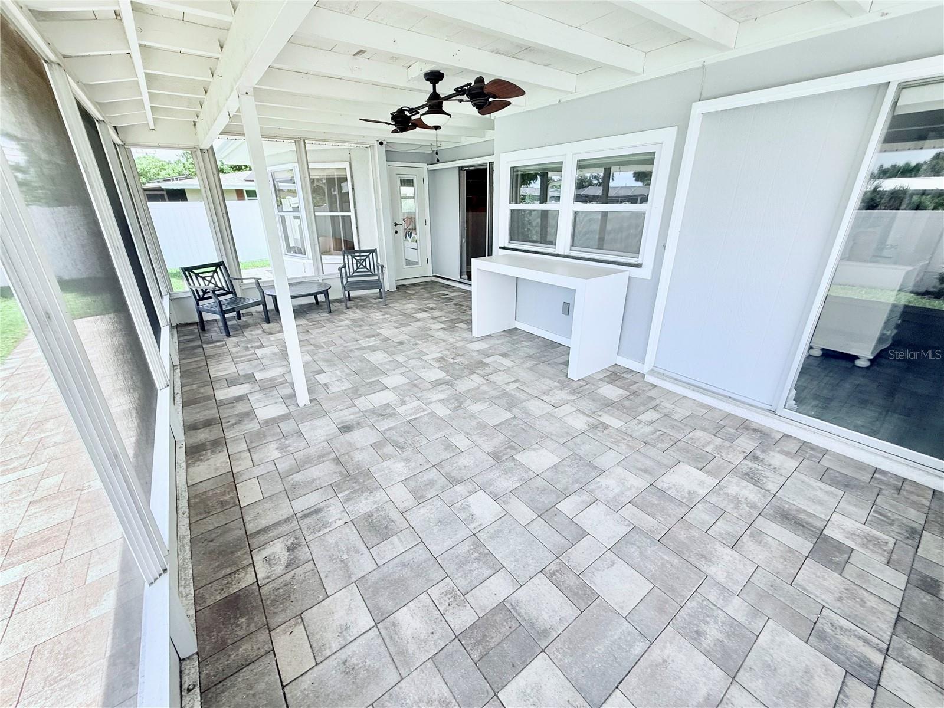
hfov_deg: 102.1
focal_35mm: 14
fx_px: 382
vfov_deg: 85.7
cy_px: 354
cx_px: 472
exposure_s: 1/267
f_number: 2.2
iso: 64
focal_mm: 2.22
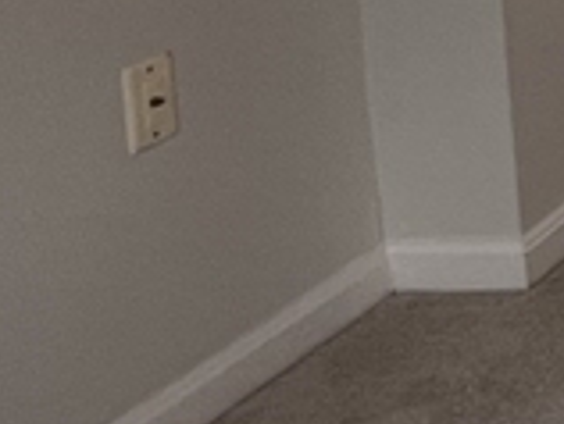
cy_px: -353
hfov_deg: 13.2
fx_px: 1371
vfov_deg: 15.1
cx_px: 1510
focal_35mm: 84
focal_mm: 1.57
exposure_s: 1/120
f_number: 1.8
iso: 50
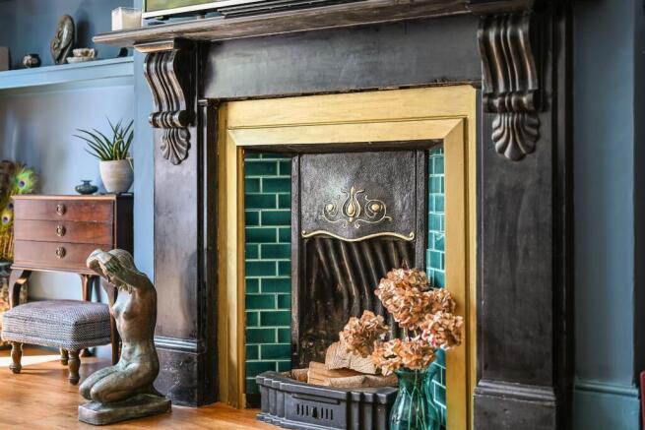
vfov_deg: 27.0
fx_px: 896
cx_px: 322
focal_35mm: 50
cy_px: 215
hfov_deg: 39.6
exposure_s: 1/40
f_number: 1.8
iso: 100
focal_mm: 50
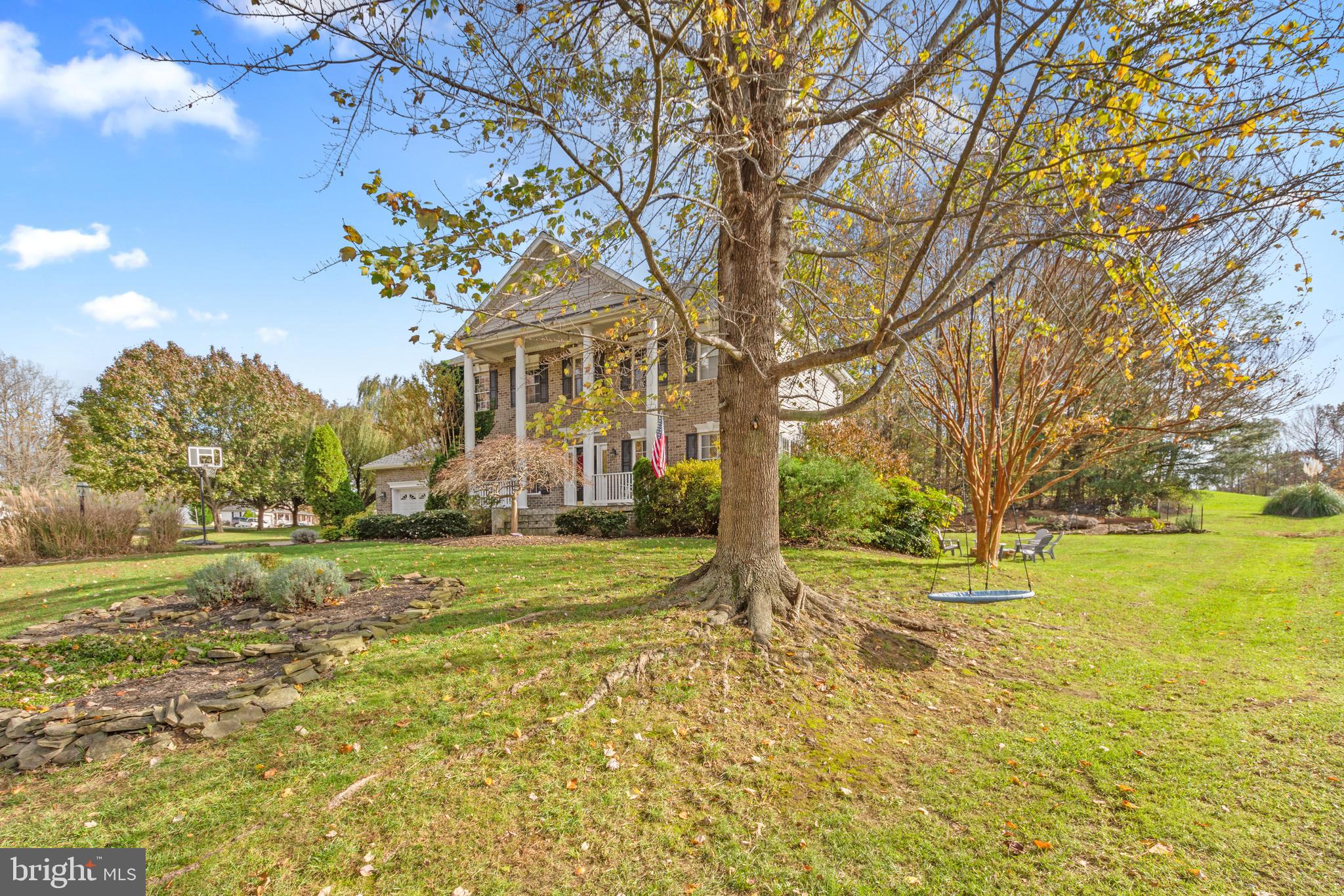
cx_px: 672
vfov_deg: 77.3
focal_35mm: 15
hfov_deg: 100.4
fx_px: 560
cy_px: 448
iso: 100
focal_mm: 10
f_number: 7.1
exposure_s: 1/200
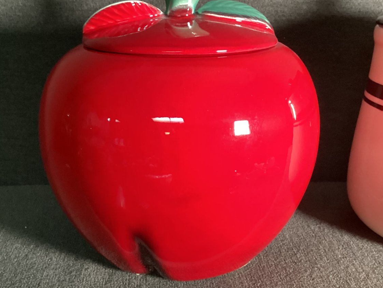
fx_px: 465
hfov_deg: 44.7
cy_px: 134
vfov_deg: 34.3
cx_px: 165
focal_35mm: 42
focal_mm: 3.3
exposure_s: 1/30
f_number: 2.4
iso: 500
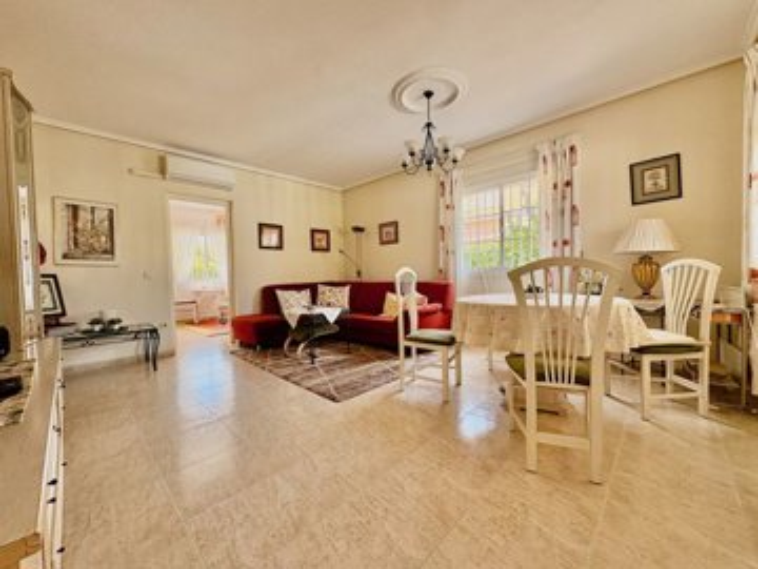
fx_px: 307
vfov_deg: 85.7
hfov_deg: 102.1
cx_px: 379
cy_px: 284
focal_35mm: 14
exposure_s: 1/99
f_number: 2.2
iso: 125
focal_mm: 2.22
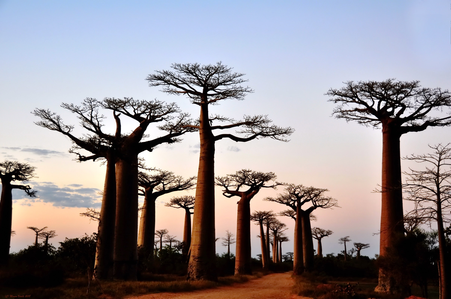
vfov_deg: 26.4
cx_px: 226
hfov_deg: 38.9
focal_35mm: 51
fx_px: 638
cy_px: 150
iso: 400
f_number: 5
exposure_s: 1/25
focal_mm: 34
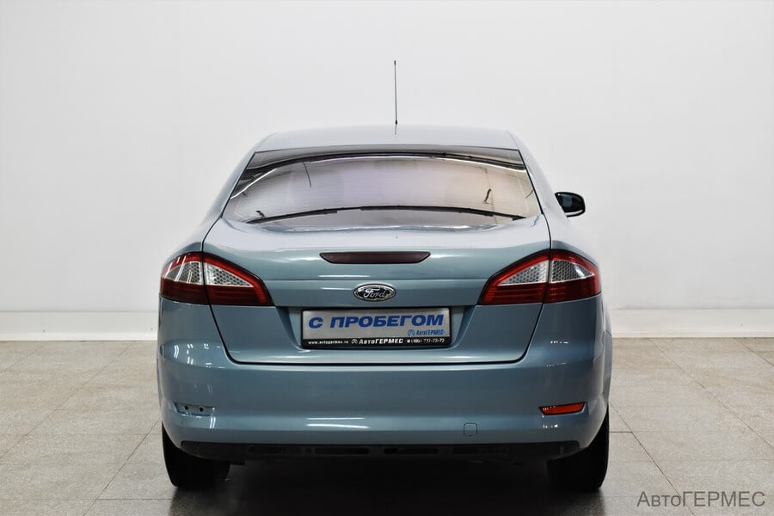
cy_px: 258
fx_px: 1354
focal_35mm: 63
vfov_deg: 21.6
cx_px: 387
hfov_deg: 31.9
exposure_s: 1/80
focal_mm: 42
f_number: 6.3
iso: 800
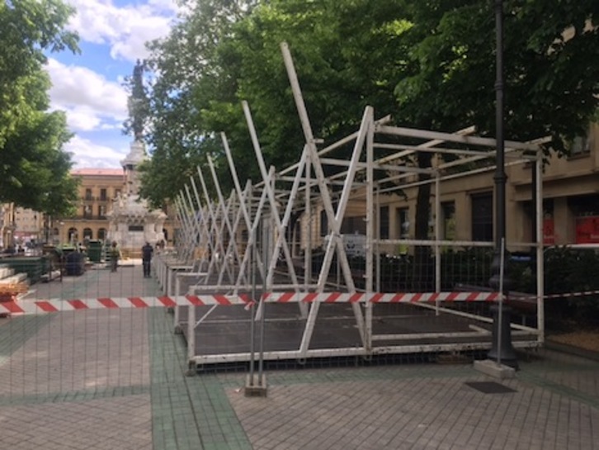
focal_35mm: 29
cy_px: 225
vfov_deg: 48.3
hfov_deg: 61.6
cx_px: 300
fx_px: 502
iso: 25
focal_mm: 4.15
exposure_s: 1/818
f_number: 2.2
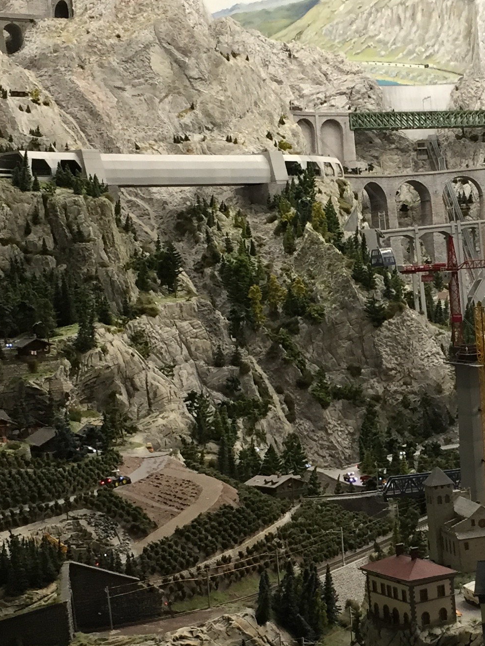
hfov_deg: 20.2
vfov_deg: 26.9
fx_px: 1345
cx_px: 401
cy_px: 420
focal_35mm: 72
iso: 64
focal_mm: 4.15
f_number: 2.2
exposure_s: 1/30
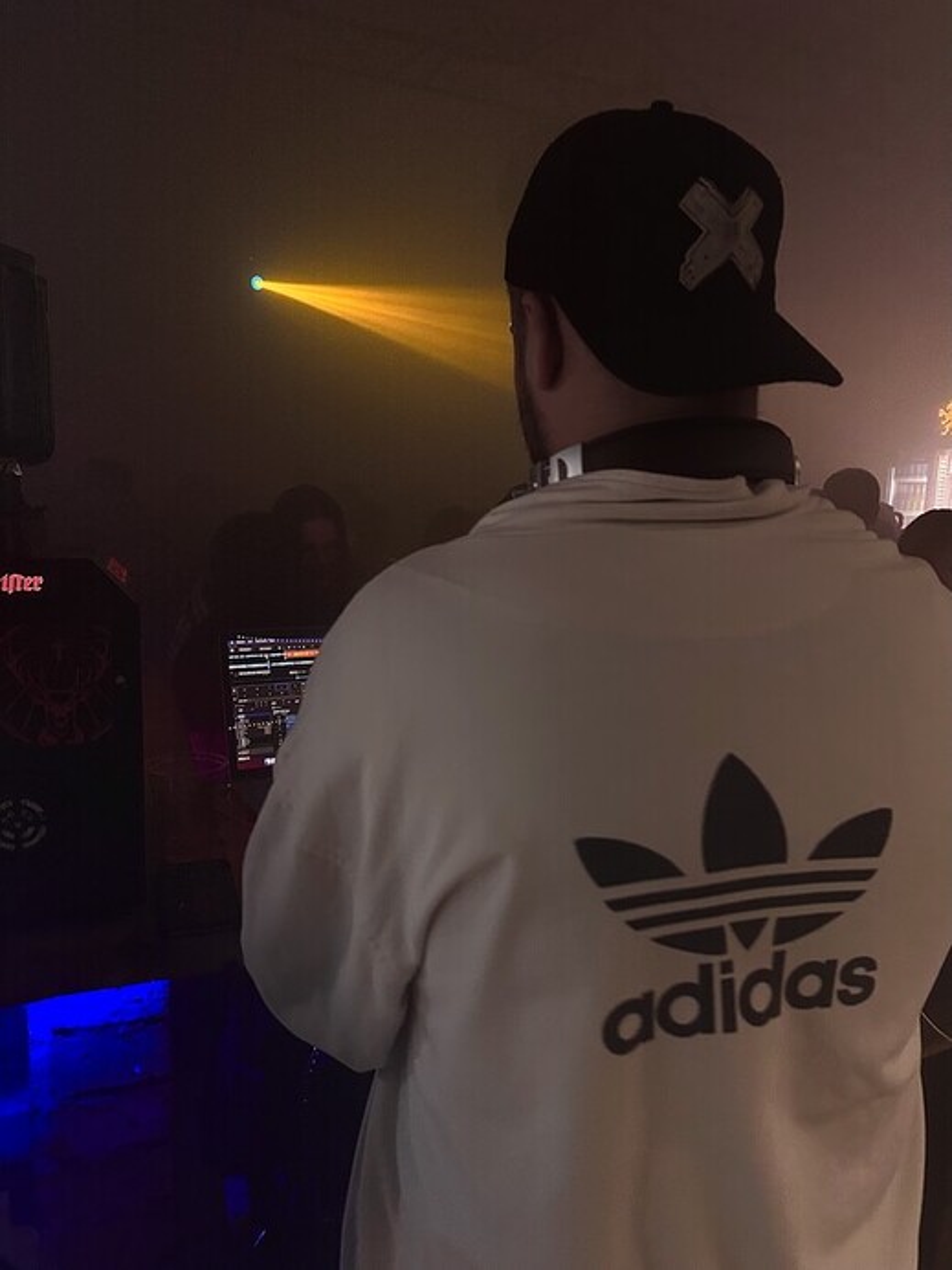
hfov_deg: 56.8
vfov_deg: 71.6
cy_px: 635
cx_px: 476
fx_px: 880
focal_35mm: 24
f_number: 1.78
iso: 160
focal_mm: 6.86
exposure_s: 1/43
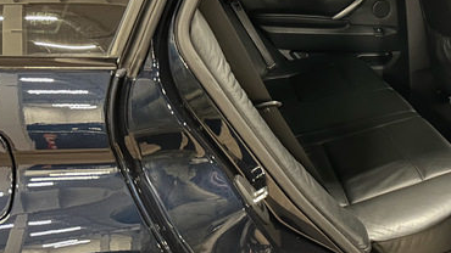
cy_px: 74
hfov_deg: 42.0
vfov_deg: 25.7
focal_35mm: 46
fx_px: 550
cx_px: 379
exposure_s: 1/20
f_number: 1.78
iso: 1250
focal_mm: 6.86
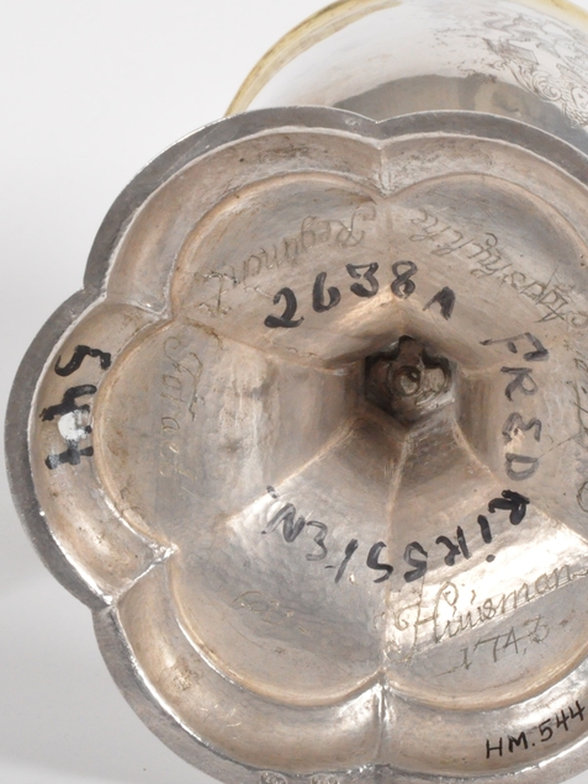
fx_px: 5230
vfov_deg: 8.6
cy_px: 436
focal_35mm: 231
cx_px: 396
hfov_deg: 6.4
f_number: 20
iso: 3200
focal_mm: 85
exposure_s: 1/160
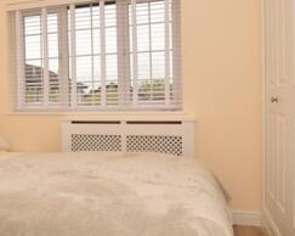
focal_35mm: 38
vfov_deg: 39.1
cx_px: 58
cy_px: 106
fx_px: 332
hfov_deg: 45.5
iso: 400
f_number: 7.1
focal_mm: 10
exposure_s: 1/200
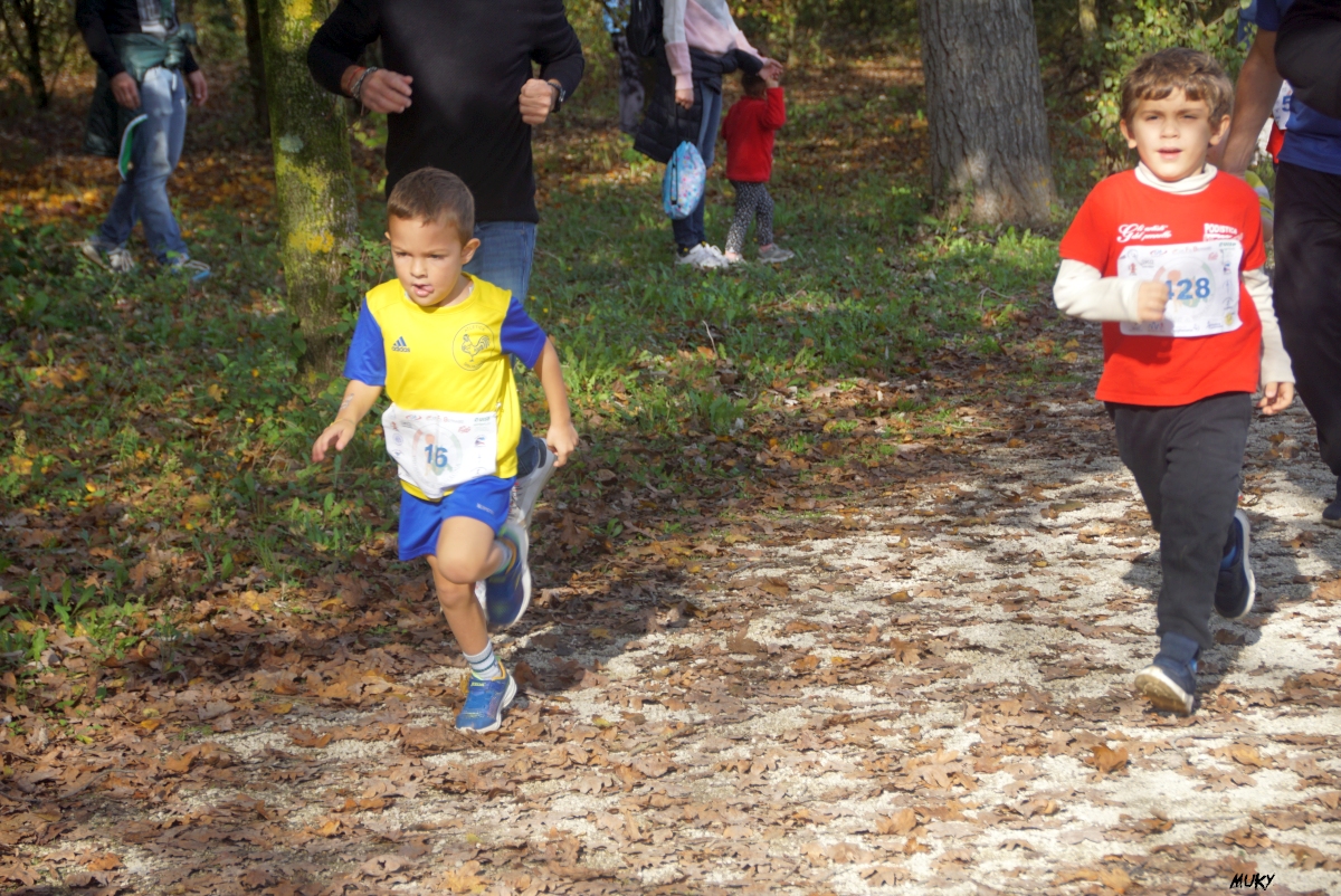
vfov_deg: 12.2
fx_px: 4194
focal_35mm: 112
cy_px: 448
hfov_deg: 18.2
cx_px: 670
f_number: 5.6
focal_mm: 75
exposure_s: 1/320
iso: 160
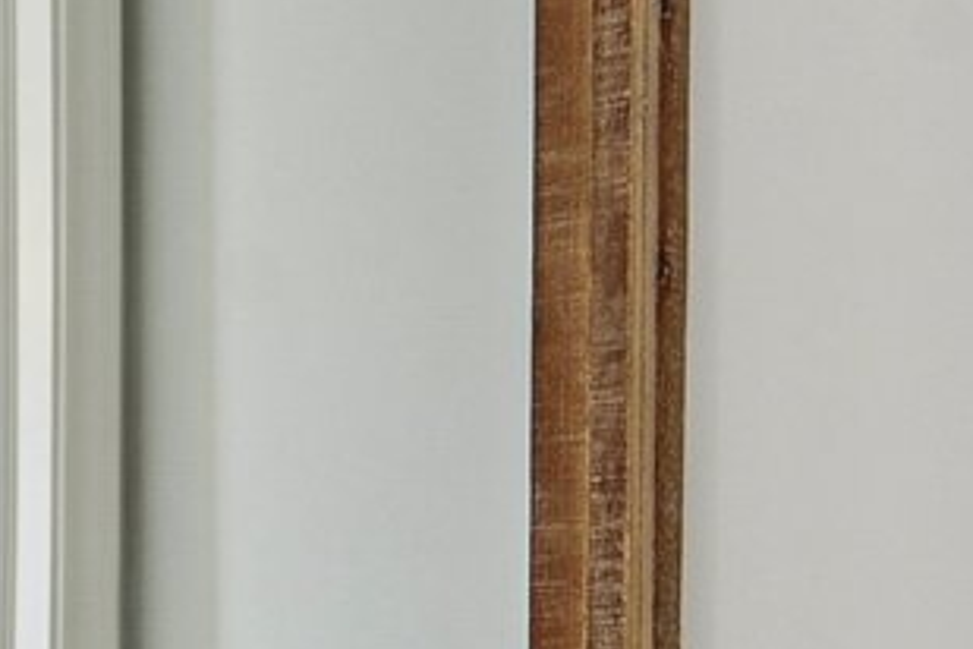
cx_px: 299
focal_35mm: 106
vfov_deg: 12.5
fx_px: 2865
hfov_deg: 19.2
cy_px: 865
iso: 100
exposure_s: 1/30
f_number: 8
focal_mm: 16
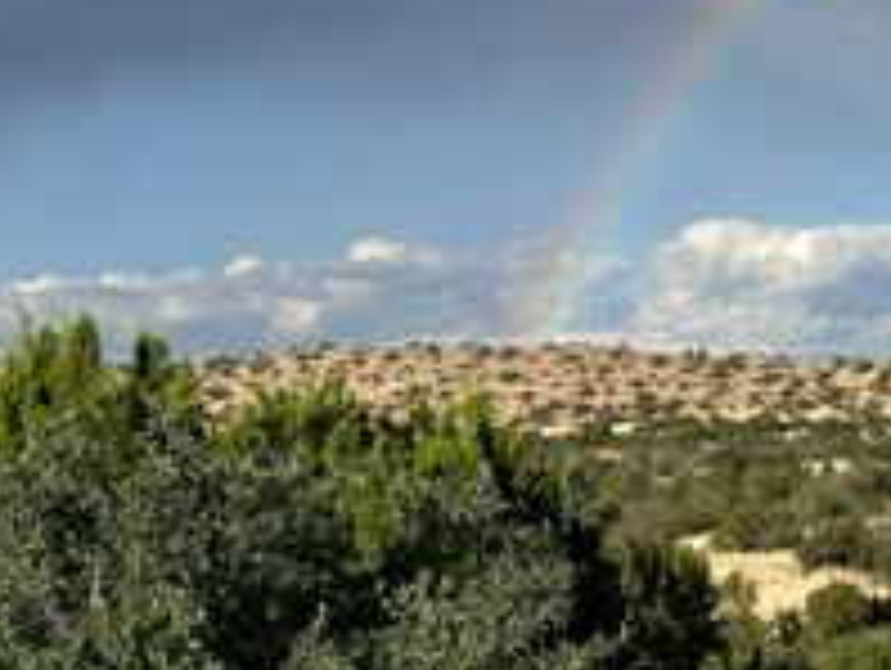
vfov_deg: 12.1
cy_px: -47
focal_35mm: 121
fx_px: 3118
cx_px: 954
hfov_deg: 15.9
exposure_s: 1/4367
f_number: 1.78
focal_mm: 6.86
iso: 64
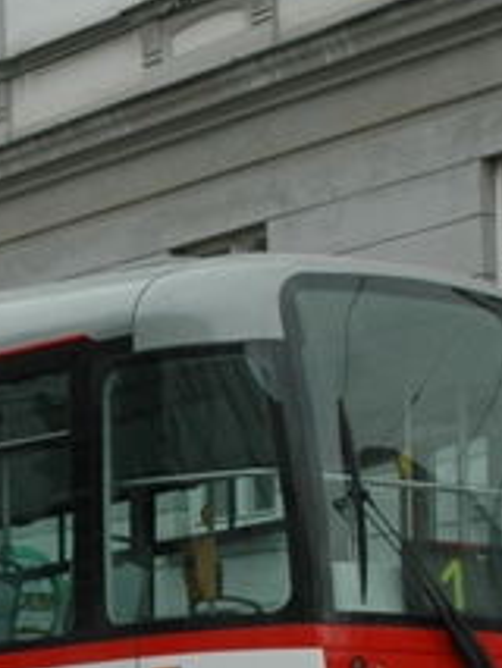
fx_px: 3420
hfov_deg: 8.3
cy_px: 668
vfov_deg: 11.1
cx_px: -141
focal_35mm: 177
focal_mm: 29
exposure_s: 1/250
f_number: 8
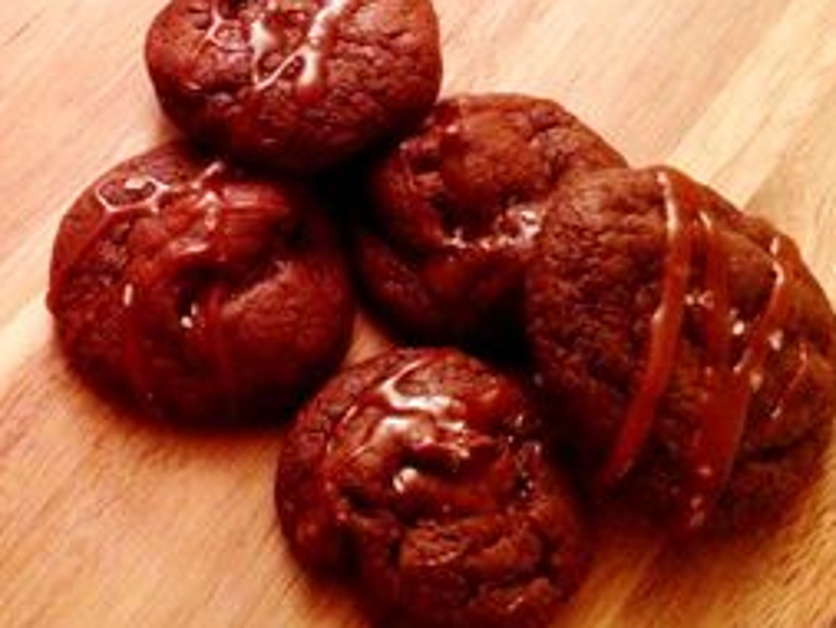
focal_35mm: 65
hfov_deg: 29.1
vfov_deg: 22.3
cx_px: 162
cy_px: 131
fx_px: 1571
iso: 400
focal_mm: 4.28
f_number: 2.4
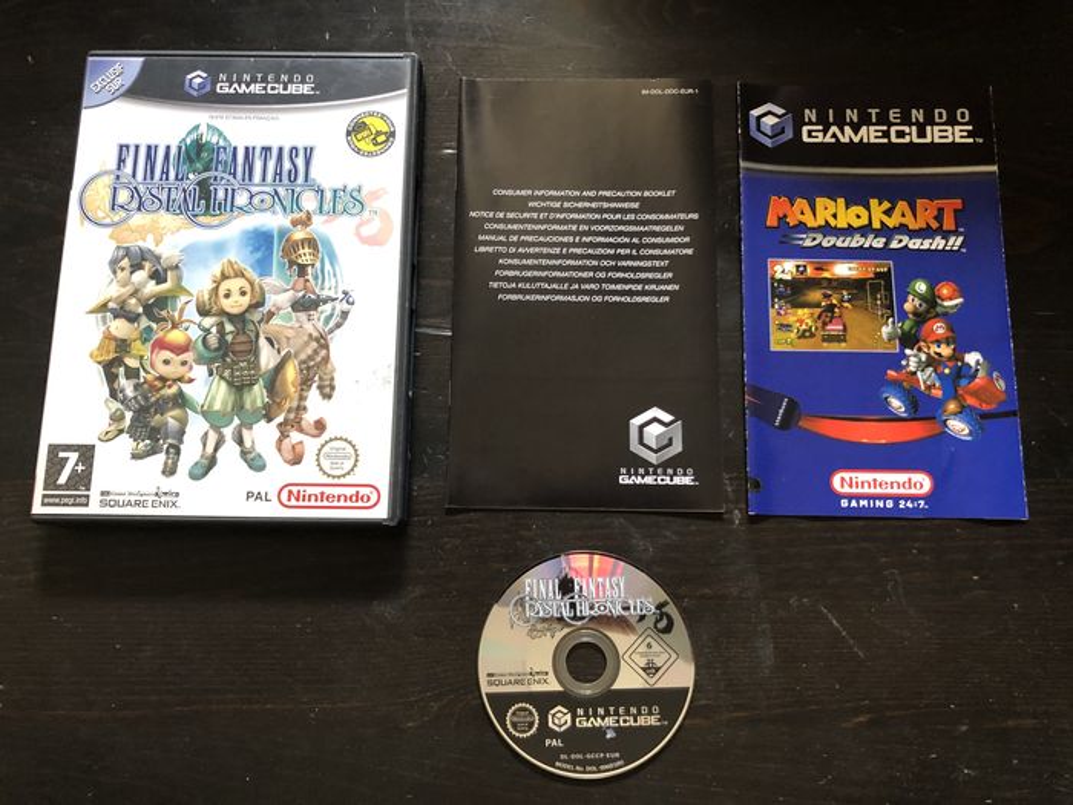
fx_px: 868
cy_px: 402
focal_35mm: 28
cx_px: 536
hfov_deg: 63.4
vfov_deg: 49.7
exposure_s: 1/13
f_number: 1.8
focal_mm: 4
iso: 100
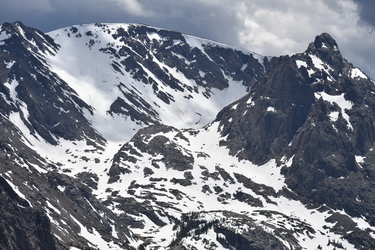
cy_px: 125
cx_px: 188
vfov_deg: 7.2
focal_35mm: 190
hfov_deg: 10.8
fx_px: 1979
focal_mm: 190
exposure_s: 1/400
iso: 100
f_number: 10
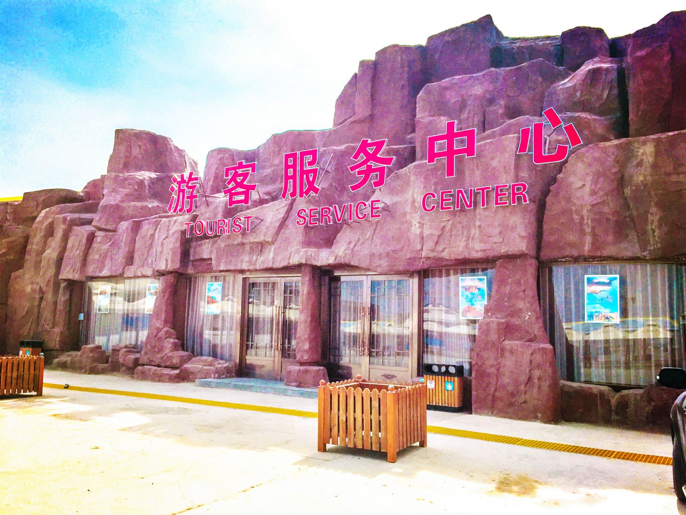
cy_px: 258
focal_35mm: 29
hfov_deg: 61.7
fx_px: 575
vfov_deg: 48.2
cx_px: 343
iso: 32
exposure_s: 1/3597
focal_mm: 4.15
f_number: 2.2
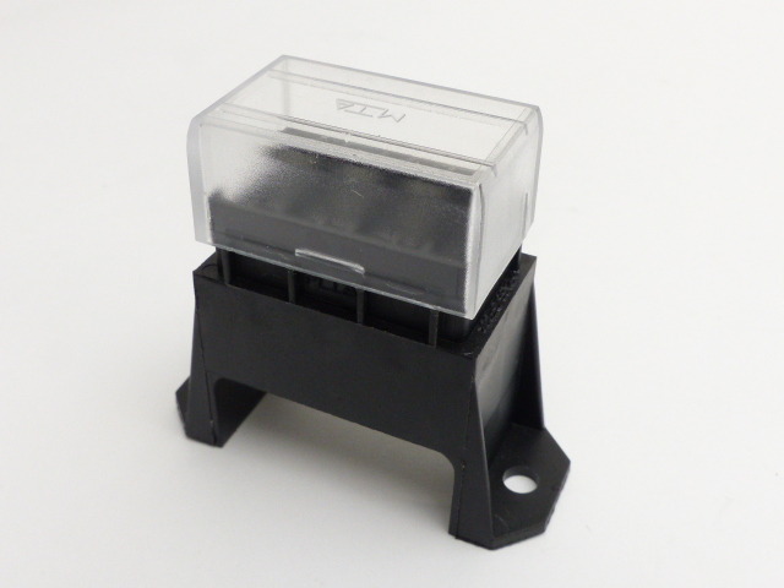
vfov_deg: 35.1
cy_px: 294
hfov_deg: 45.8
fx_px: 929
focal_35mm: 41
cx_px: 392
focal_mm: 7.4
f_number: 5
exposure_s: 1/80
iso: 400
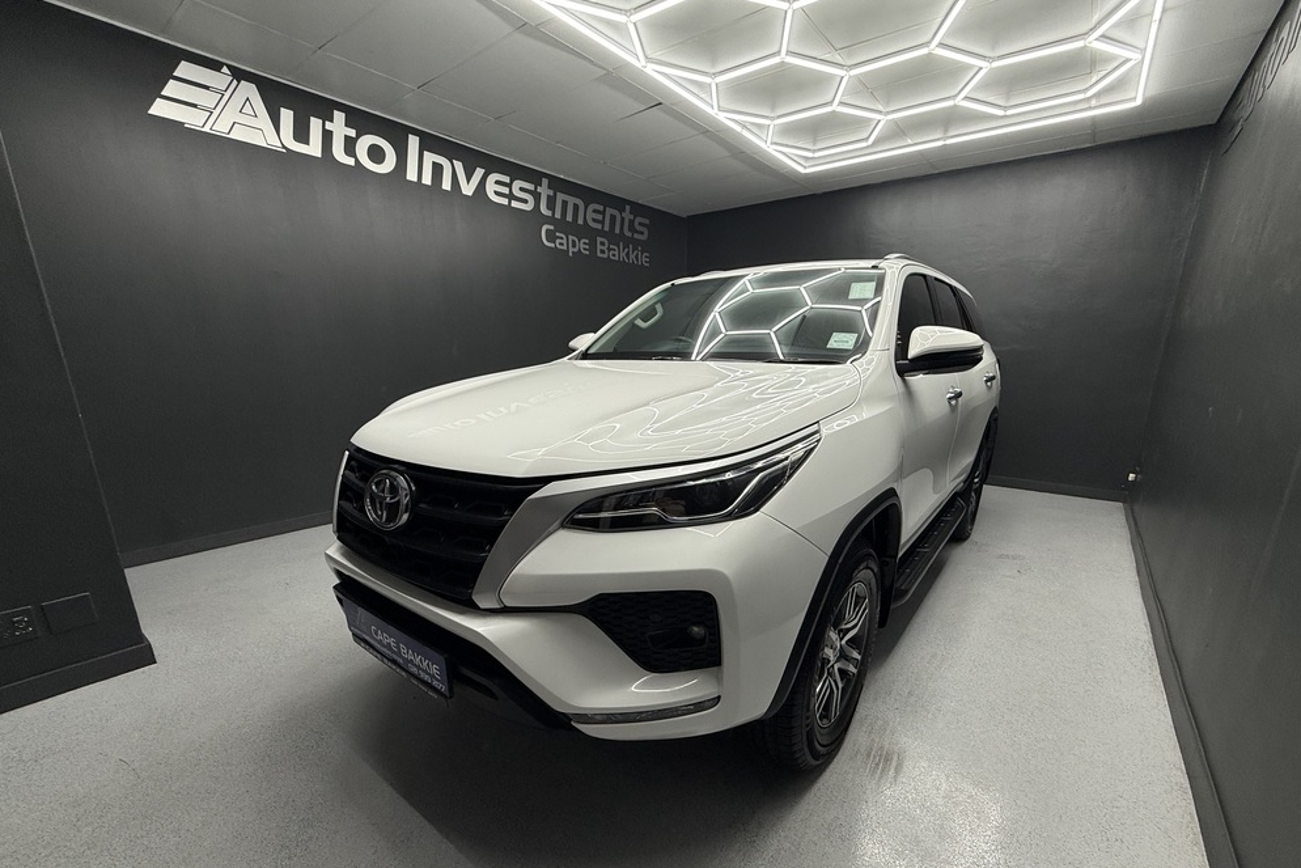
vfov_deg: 76.8
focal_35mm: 15
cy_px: 500
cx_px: 664
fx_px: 542
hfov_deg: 100.4
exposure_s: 1/99
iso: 50
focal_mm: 2.22
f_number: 2.2
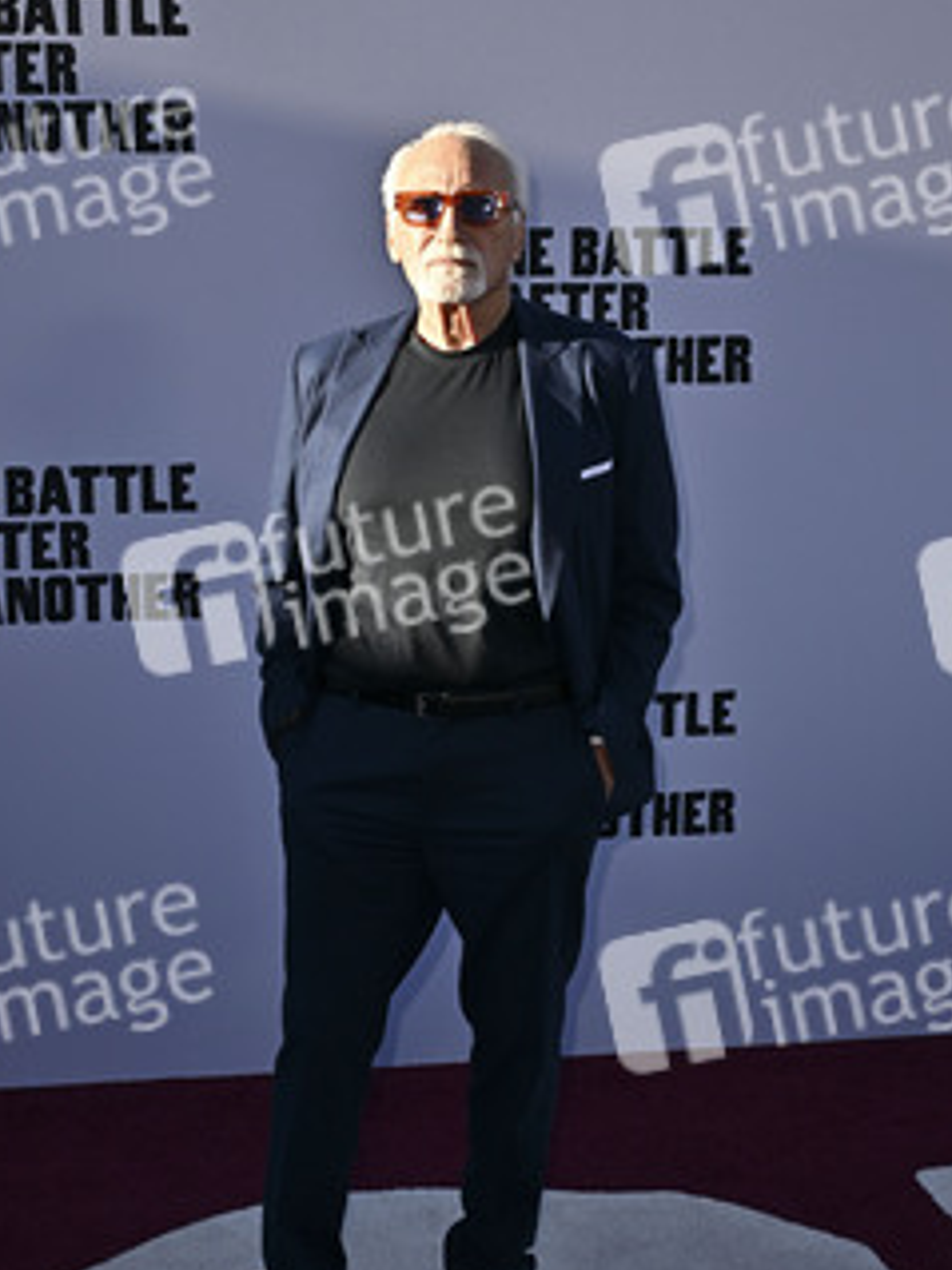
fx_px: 1945
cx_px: 442
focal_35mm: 53
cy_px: 780
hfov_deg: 27.5
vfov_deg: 36.0
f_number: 9
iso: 400
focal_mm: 44
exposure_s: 1/400
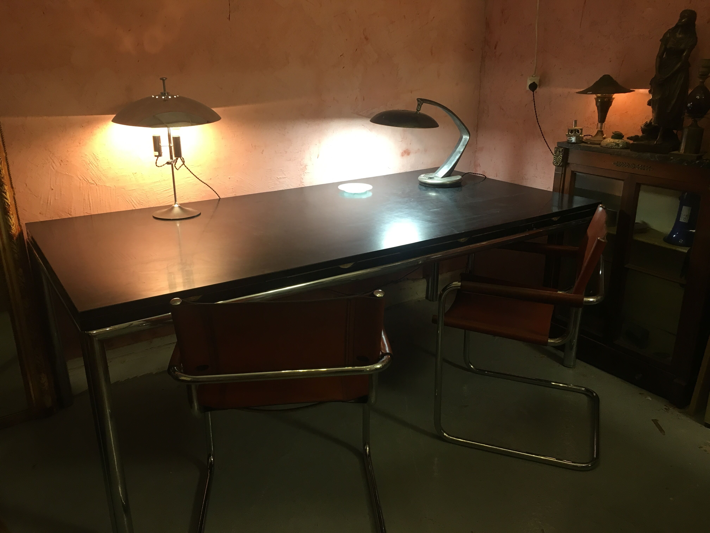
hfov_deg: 61.7
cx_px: 355
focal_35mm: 29
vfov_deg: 48.2
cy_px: 266
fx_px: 595
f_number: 2.2
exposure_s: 1/33
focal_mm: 4.15
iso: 100
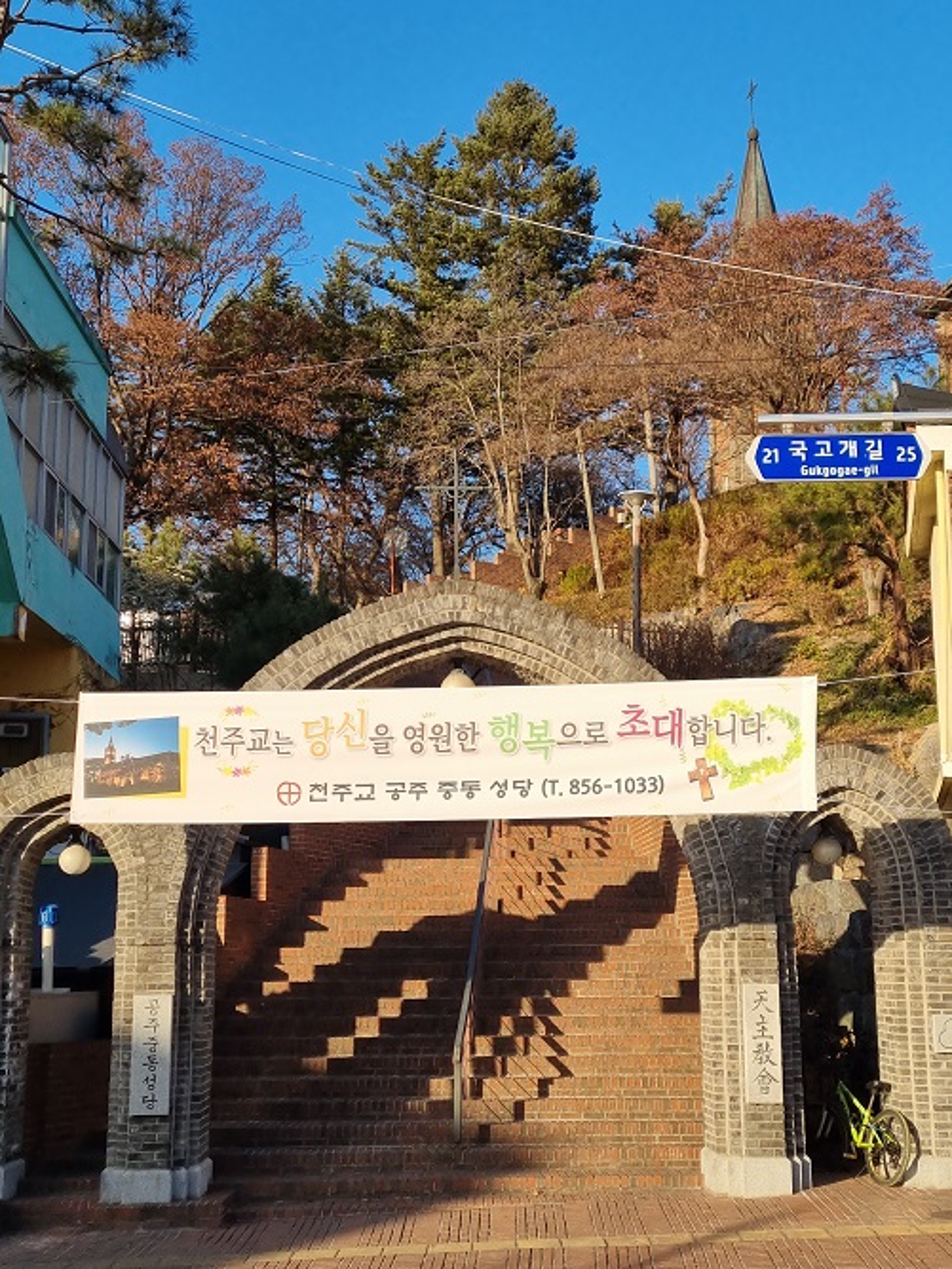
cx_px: 476
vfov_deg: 67.3
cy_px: 634
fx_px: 953
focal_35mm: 26
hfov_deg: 53.1
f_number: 1.8
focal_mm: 5.4
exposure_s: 1/1876
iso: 50
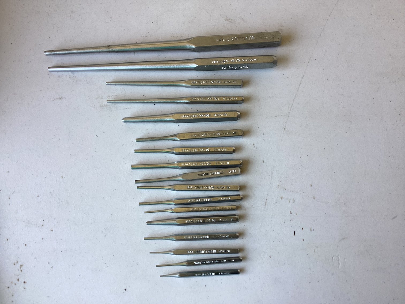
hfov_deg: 58.3
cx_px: 202
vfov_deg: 45.4
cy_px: 152
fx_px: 363
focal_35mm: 31
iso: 50
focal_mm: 3.3
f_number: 2.4
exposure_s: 1/60
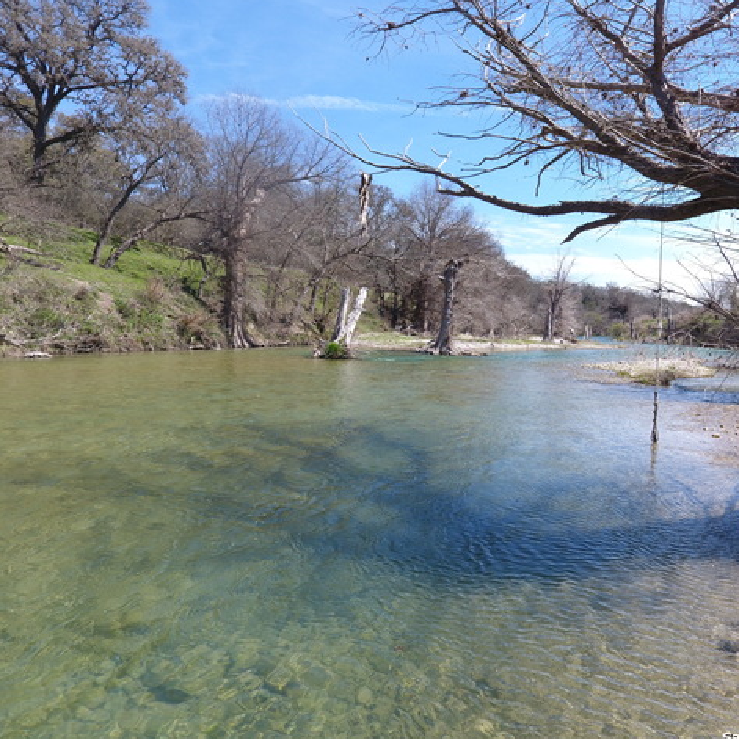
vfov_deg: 65.0
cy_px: 370
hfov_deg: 63.8
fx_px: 580
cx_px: 475
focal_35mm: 24
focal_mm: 3.61
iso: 100
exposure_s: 1/532
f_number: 2.8
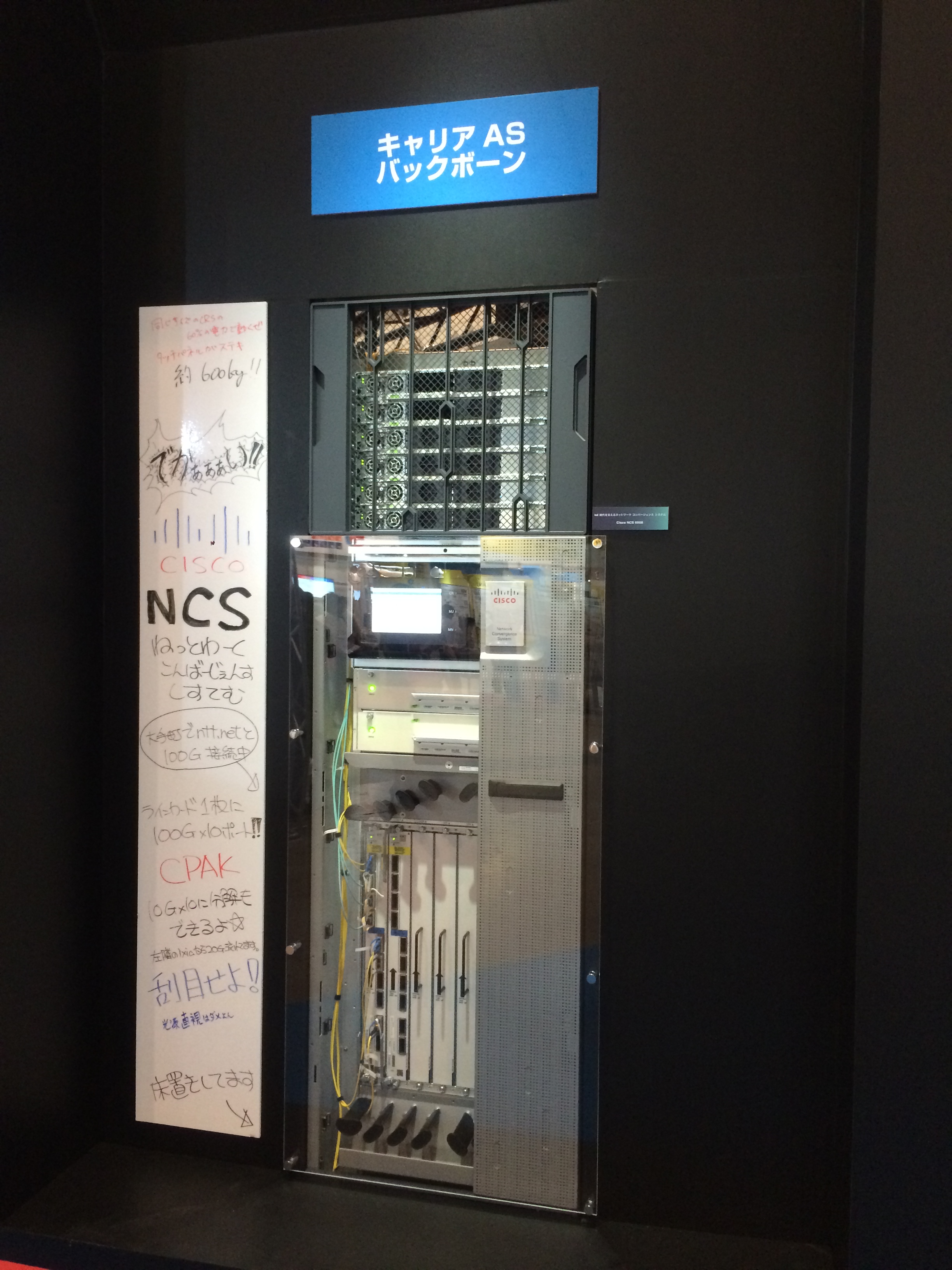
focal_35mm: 30
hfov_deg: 46.8
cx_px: 476
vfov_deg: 60.0
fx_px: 1100
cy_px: 635
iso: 250
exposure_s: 1/30
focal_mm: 4.12
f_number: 2.2
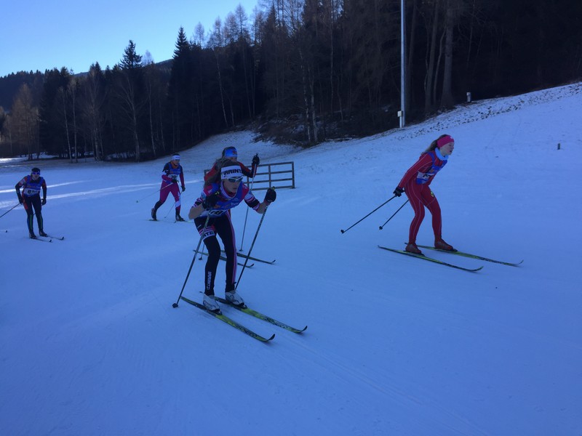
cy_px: 218
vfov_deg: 48.2
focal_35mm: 29
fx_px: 488
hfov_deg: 61.7
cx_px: 291
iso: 32
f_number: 2.2
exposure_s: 1/682
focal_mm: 4.15
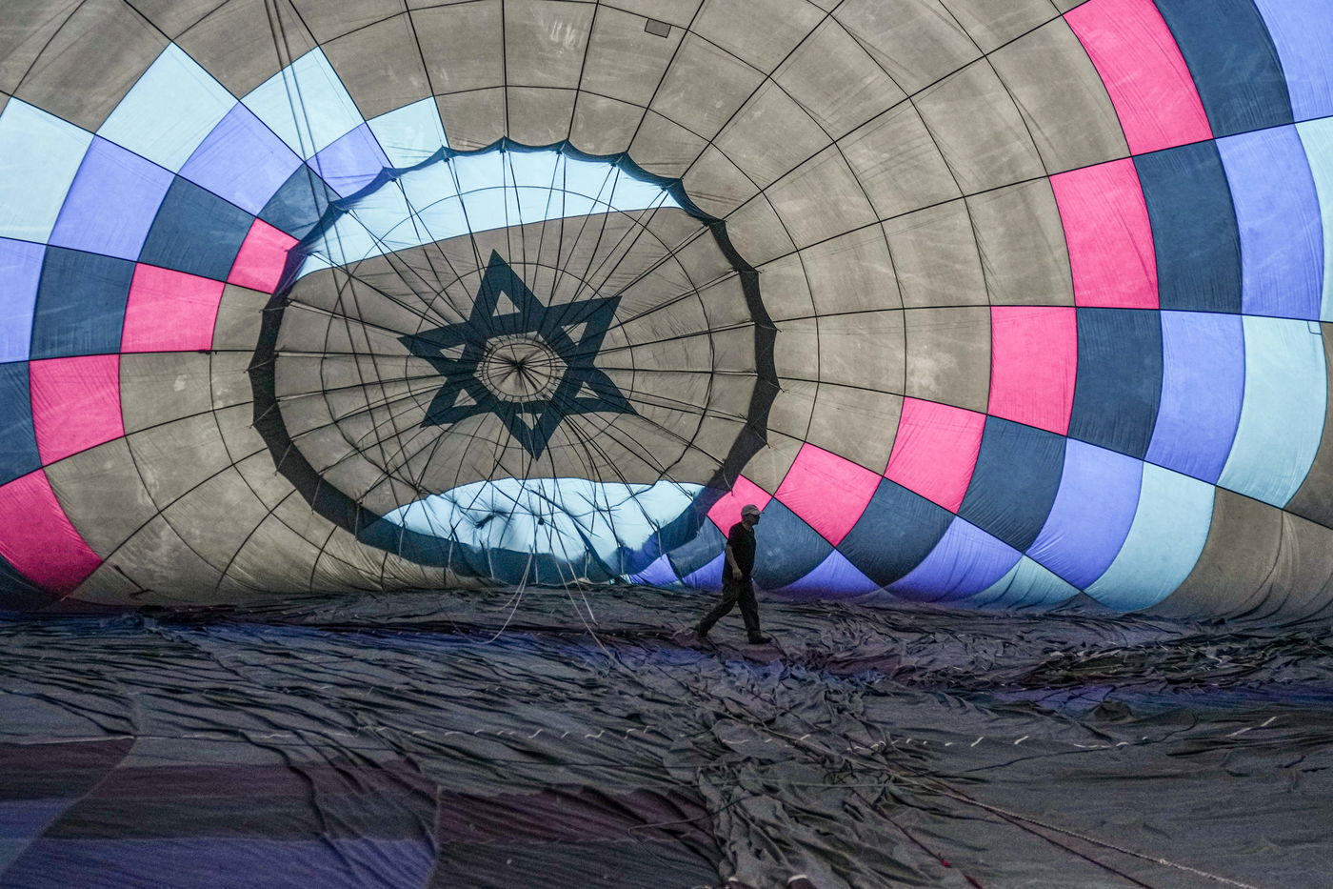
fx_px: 1296
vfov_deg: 37.8
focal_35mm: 35
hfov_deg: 54.4
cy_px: 444
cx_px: 666
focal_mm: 35
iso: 800
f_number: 2.8
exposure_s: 1/125
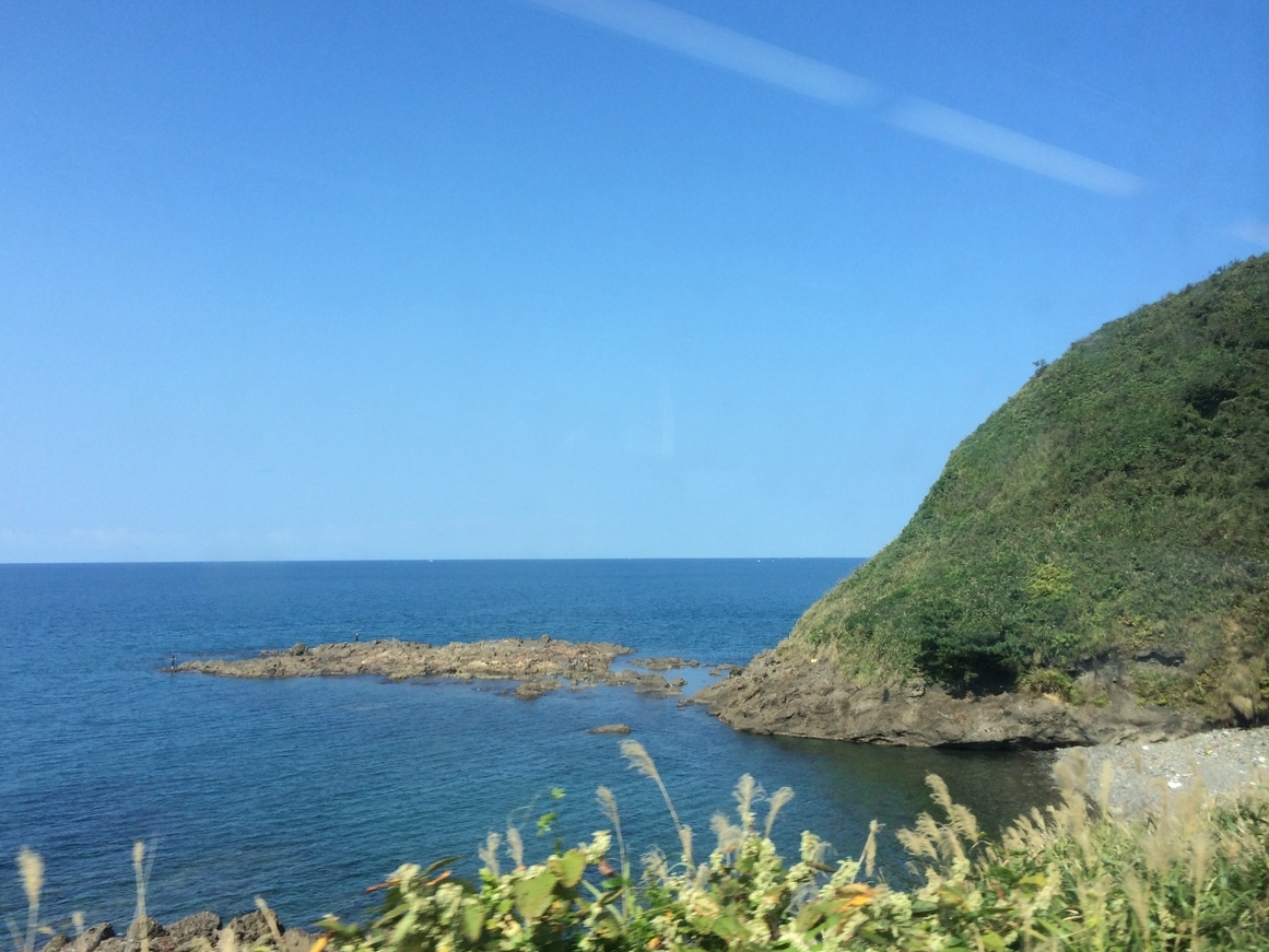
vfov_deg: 45.4
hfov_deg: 58.3
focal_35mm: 31
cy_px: 482
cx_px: 618
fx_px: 1137
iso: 32
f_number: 2.2
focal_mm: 4.12
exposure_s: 1/1325
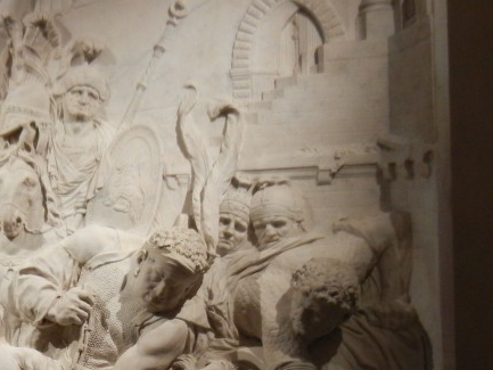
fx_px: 1011
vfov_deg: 20.1
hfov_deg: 26.3
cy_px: 367
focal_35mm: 71
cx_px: 30
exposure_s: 1/32.5
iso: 400
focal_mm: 5.4
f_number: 3.5
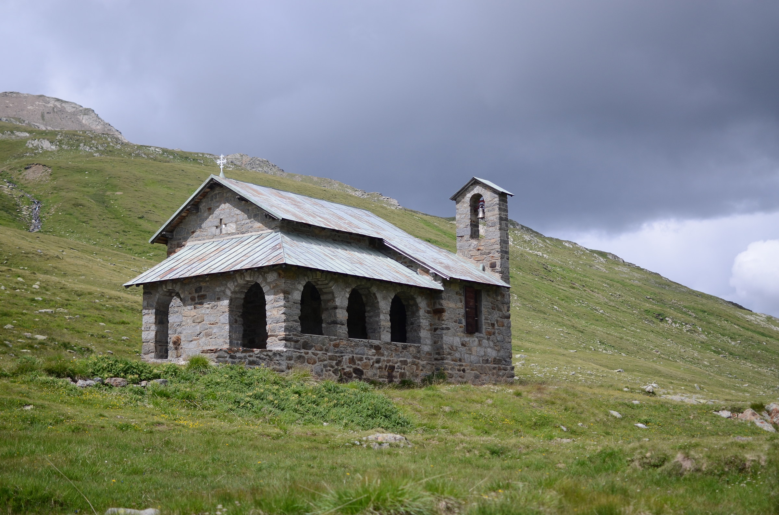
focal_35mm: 52
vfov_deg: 25.6
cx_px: 390
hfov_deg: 37.9
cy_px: 258
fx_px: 1134
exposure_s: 1/2500
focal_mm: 35
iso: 200
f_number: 2.2
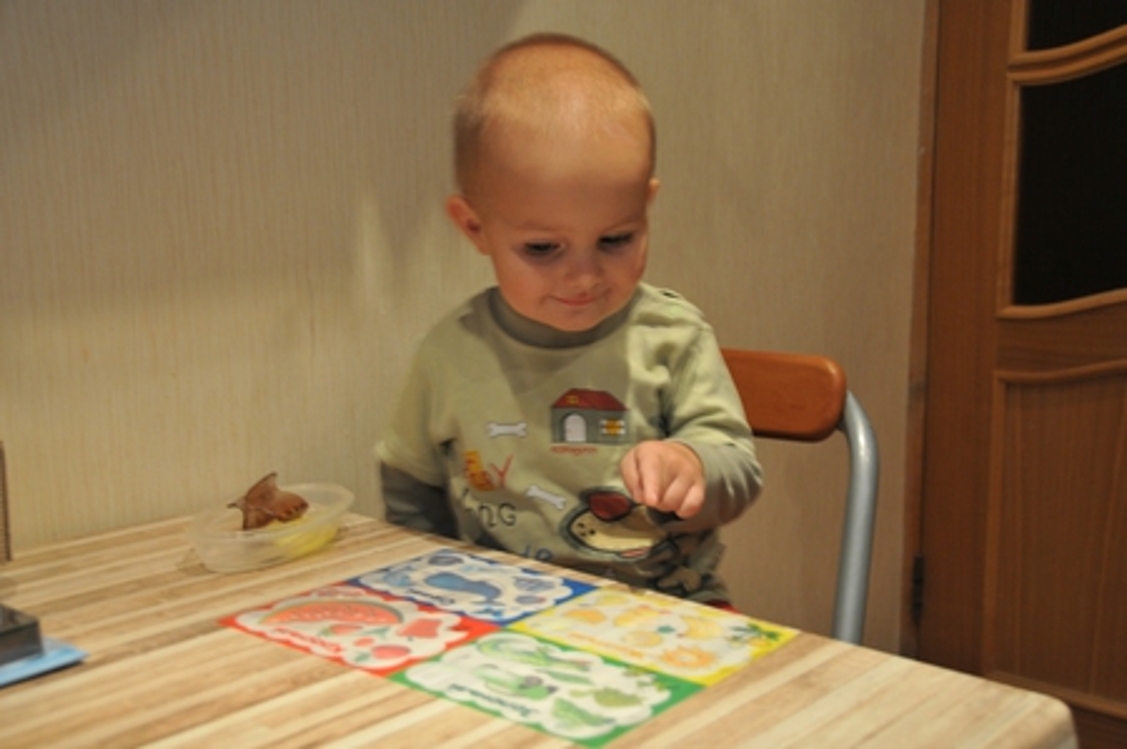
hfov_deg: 46.4
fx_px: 1313
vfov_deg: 31.8
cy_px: 374
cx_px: 564
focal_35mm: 42
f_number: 4
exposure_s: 1/8
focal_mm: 28
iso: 500
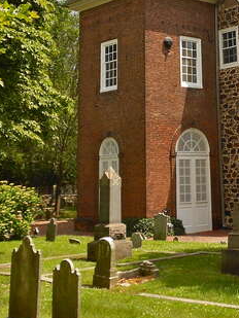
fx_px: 662
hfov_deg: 20.0
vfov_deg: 26.0
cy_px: 21
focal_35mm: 72
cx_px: 225
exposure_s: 1/640
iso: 80
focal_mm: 5.1
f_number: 3.4
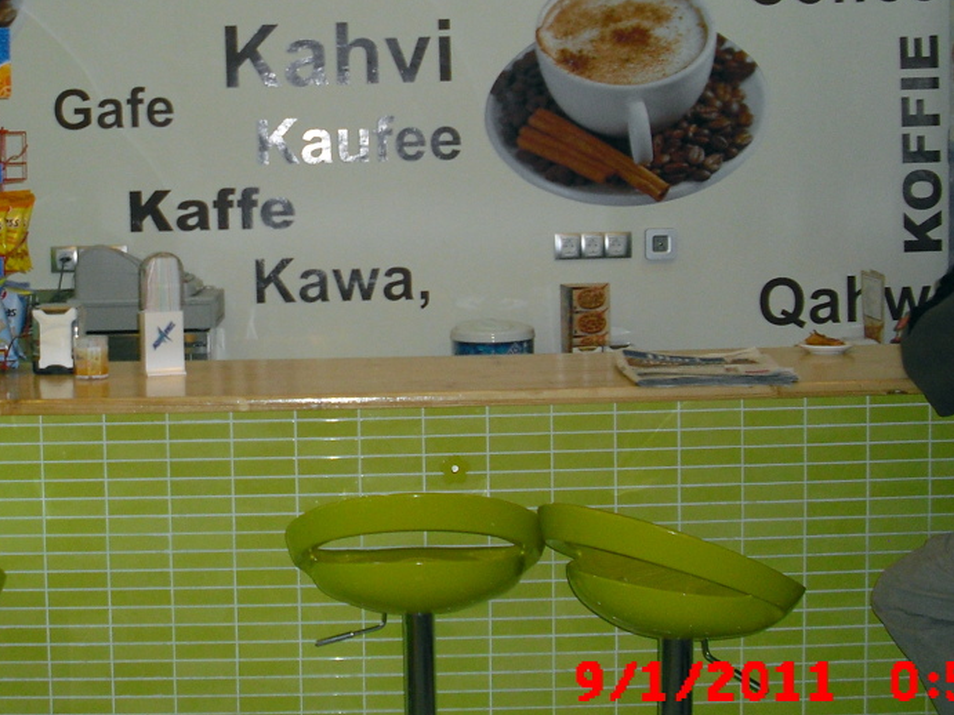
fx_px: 1819
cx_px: 258
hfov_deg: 29.0
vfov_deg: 22.1
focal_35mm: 66
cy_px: 196
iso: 200
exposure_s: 1/60
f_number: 2.8
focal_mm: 6.2
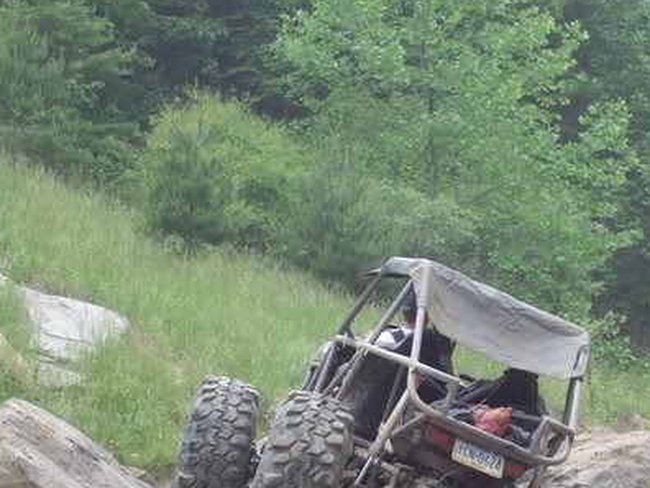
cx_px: 407
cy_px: 360
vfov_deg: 9.0
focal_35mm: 165
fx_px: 3098
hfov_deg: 12.0
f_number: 4.6
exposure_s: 1/89.8
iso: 80
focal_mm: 16.8
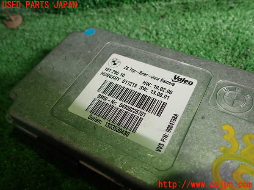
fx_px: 220
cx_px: 127
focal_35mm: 30
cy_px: 95
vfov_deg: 46.8
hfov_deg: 60.0
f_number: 2.3
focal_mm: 5.4
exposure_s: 1/60
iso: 160
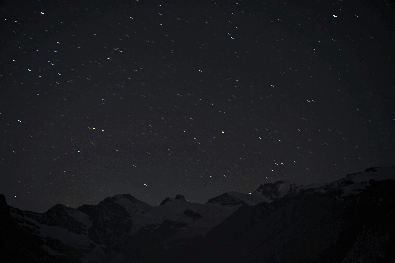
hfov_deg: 23.9
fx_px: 932
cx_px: 198
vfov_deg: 16.1
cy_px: 132
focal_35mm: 85
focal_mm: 85
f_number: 2.2
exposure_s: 44.7
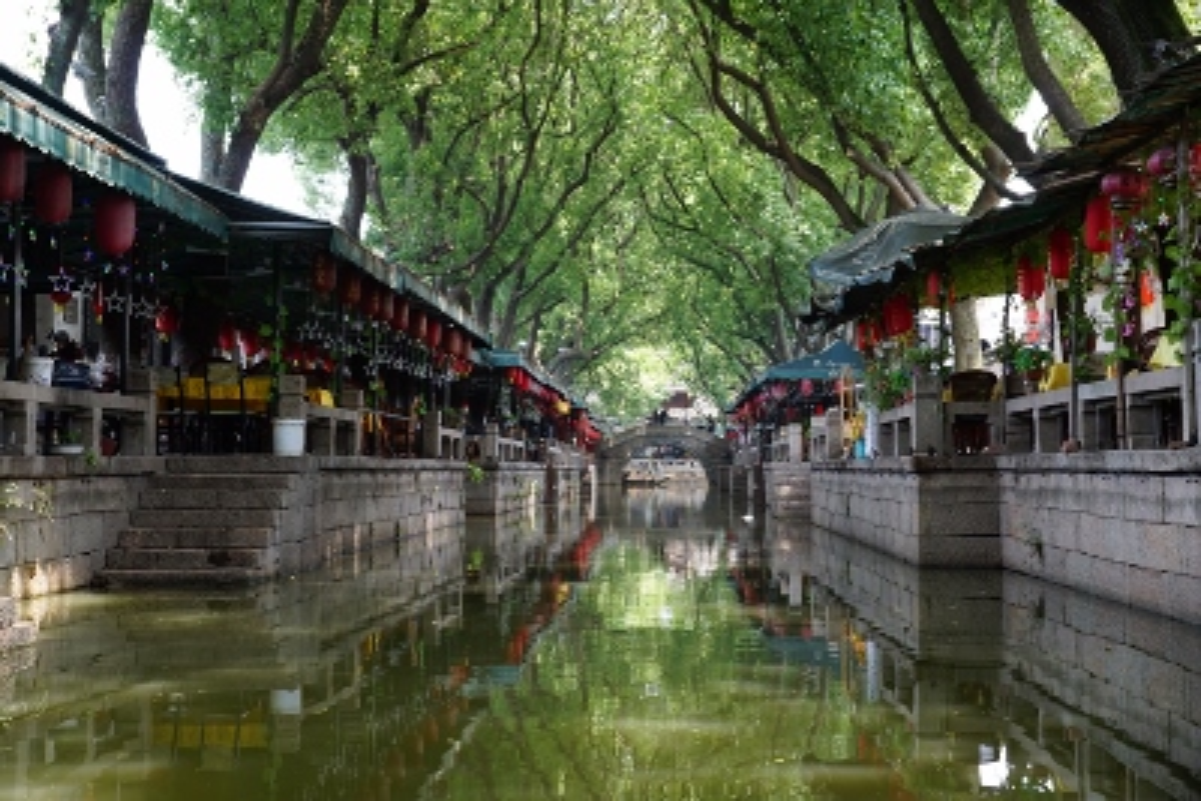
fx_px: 1752
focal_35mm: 52
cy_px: 400
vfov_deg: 25.8
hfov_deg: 37.8
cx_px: 600
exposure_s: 1/60
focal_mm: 35
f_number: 4.5
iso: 125
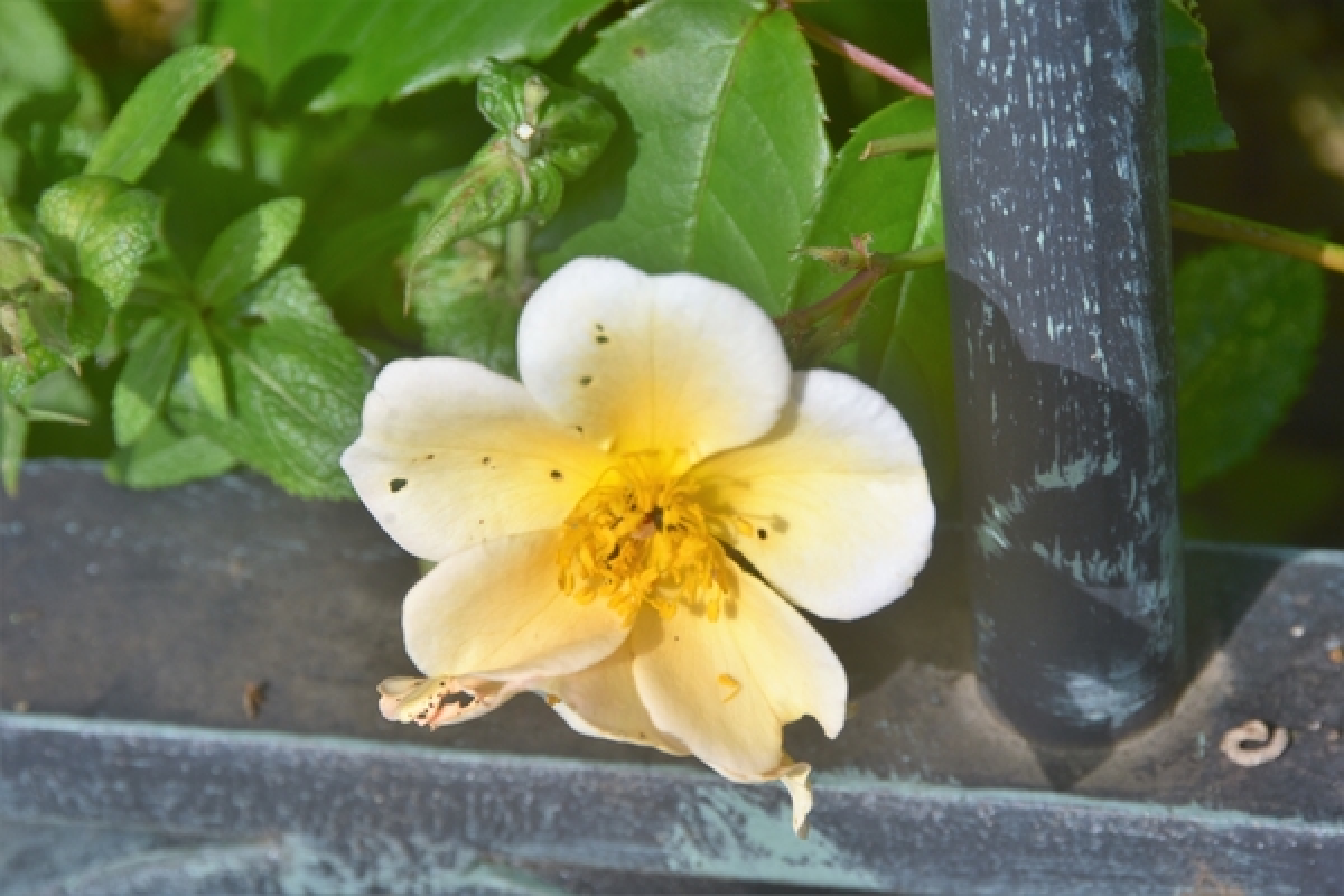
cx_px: 672
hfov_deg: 6.9
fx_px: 11199
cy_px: 448
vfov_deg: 4.6
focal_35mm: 300
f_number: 11
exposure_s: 1/125
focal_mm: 200
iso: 100
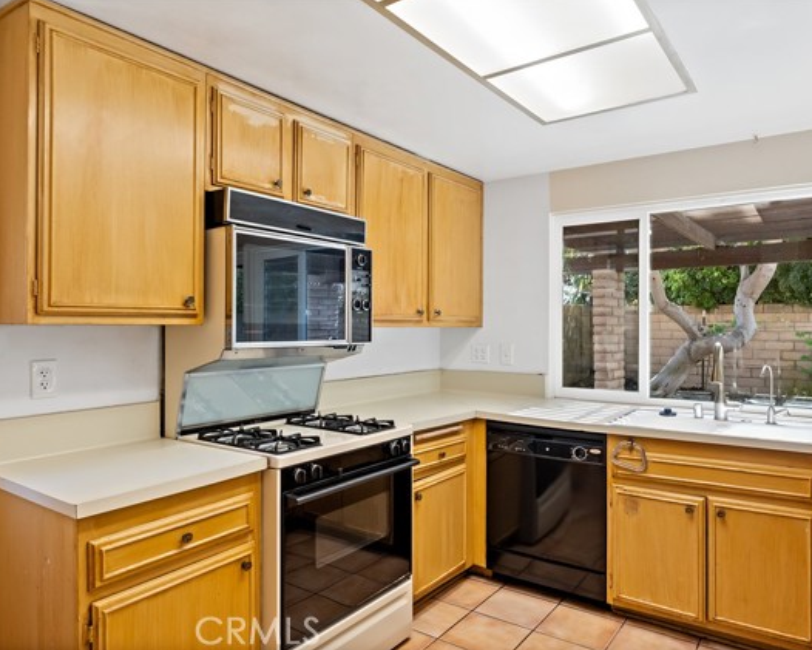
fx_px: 577
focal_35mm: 24
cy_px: 323
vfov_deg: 58.8
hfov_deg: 70.3
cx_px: 406
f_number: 5
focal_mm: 14
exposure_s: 1/25
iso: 1000
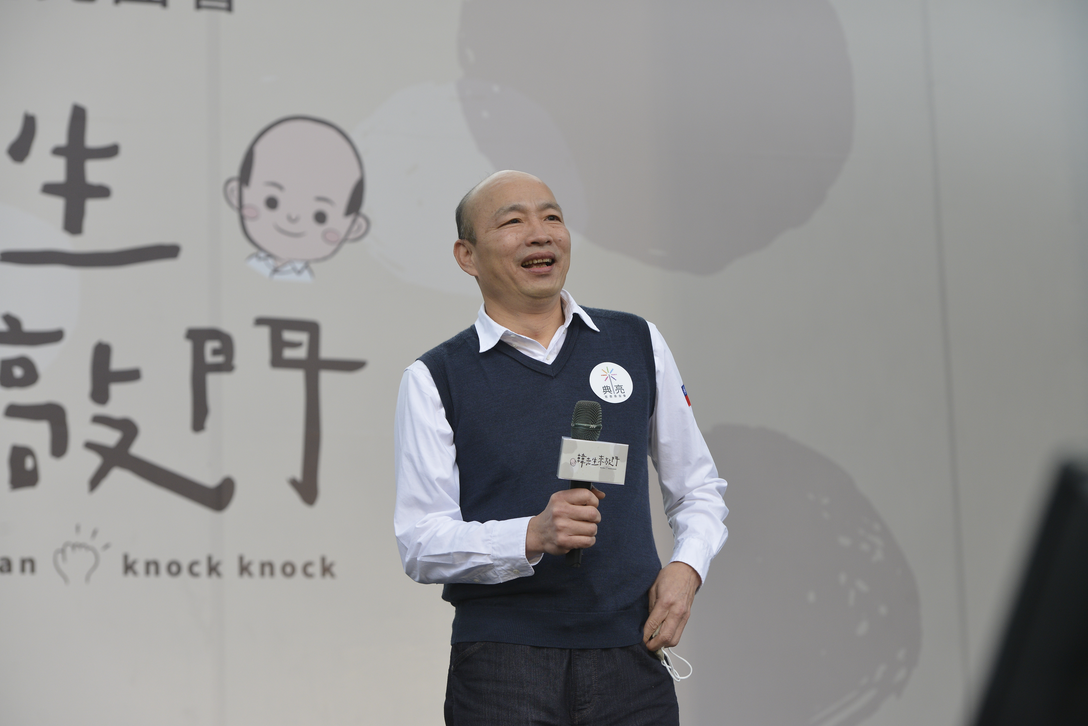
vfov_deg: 14.0
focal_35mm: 98
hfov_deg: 20.8
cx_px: 544
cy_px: 363
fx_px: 2963
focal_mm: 98
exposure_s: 1/500
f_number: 4.8
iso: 800
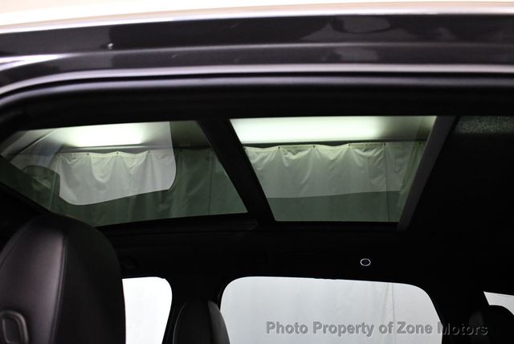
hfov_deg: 53.1
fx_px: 514
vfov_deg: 36.9
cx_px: 257
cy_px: 172
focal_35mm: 36
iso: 2500
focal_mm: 18
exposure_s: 1/125
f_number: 3.5
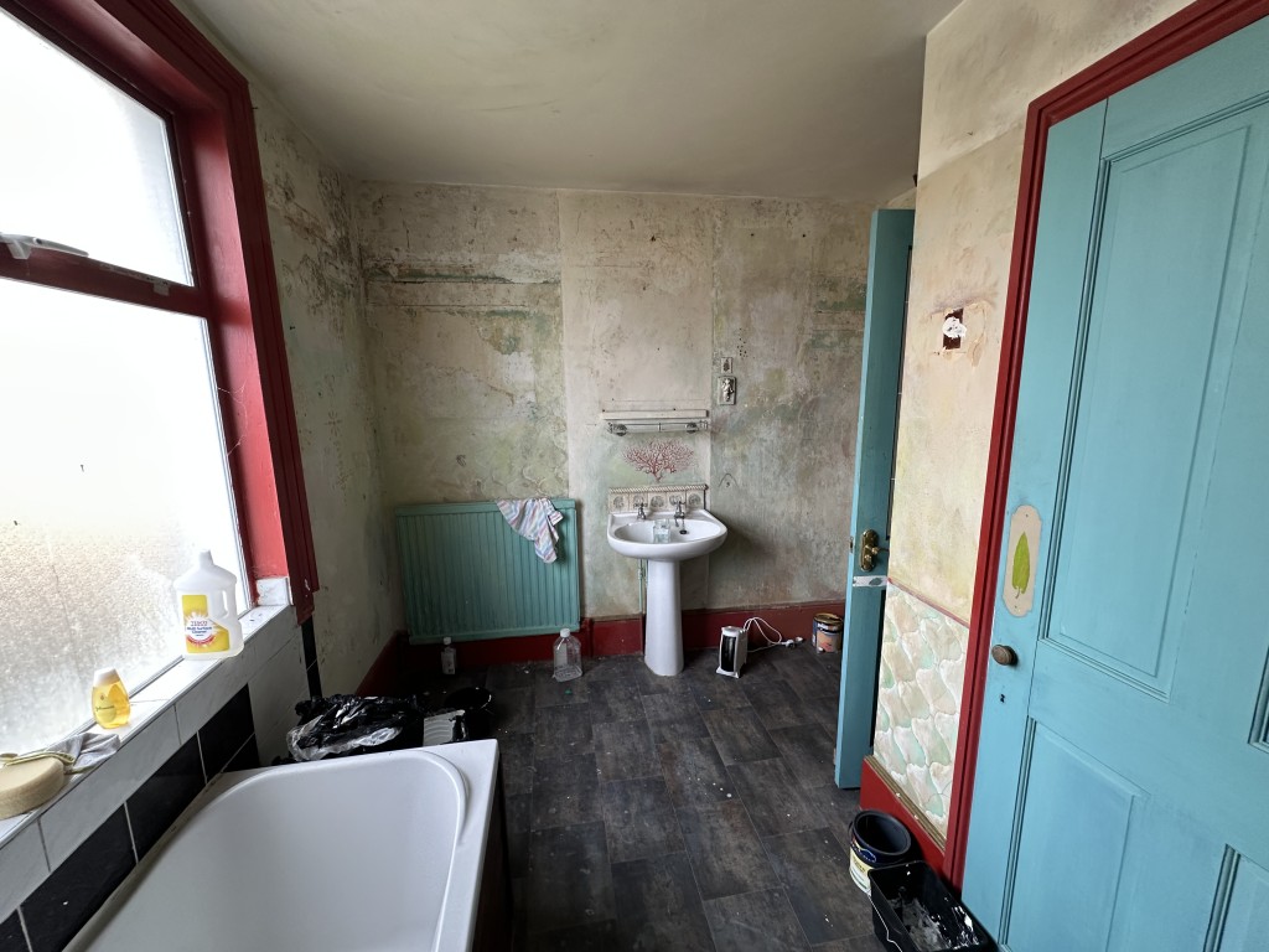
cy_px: 476
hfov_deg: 102.1
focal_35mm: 14
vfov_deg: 85.7
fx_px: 513
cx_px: 634
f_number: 2.2
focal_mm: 2.22
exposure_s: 1/99
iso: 125
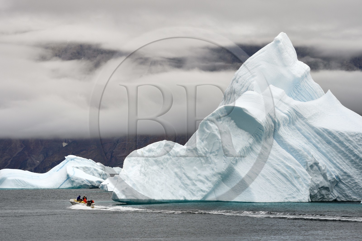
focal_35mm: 165
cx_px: 181
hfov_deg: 12.5
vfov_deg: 8.3
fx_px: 1658
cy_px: 120
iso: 200
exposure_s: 1/400
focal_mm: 165
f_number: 10
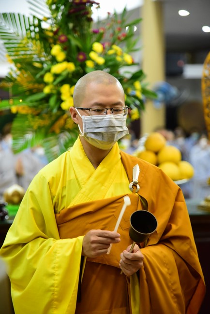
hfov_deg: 13.1
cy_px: 157
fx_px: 918
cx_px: 105
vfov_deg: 19.4
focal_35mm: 105
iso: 4000
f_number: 4
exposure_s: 1/80
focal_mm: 105
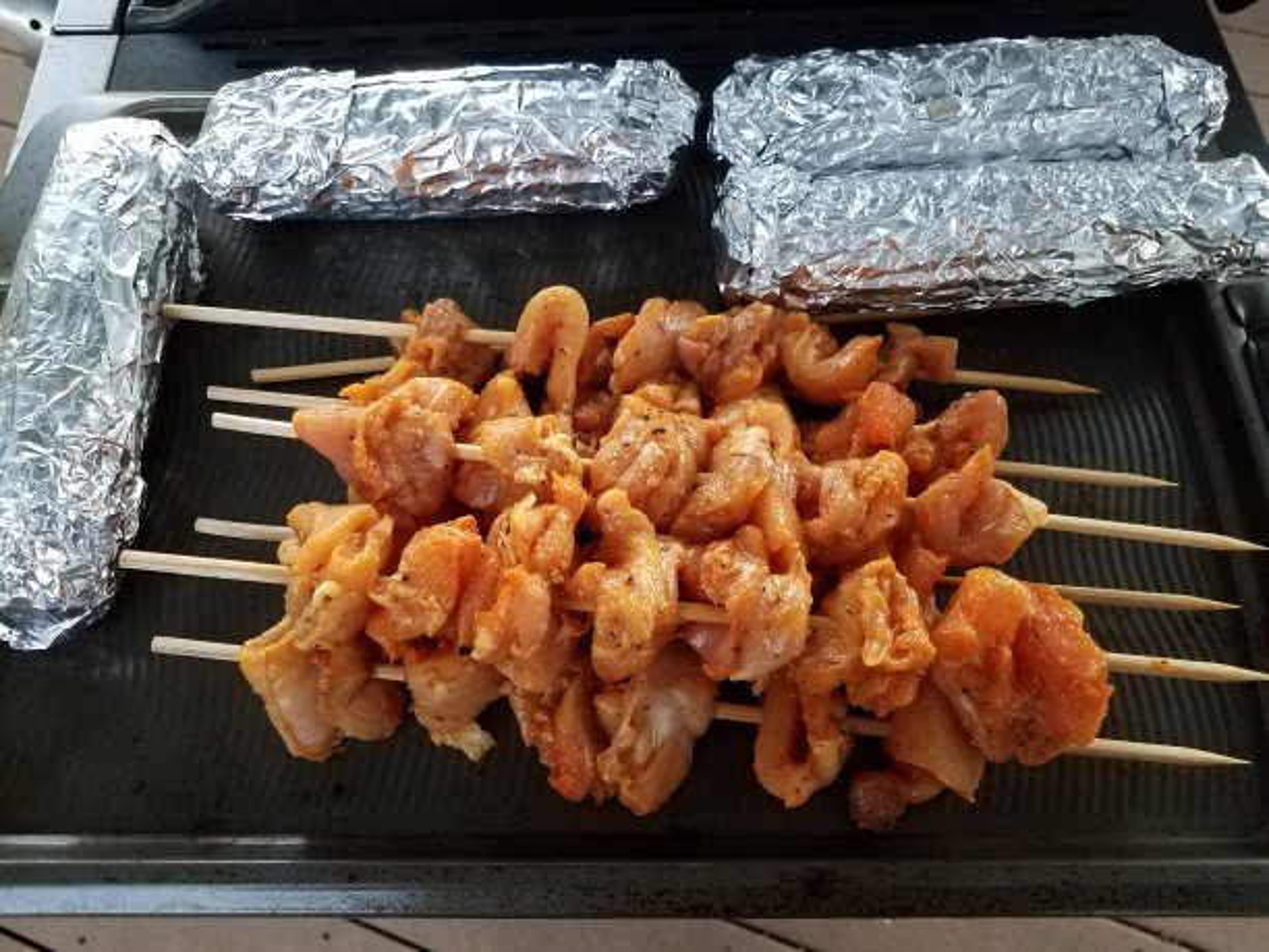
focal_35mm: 26
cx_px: 634
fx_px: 953
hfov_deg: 67.3
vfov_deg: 53.1
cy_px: 476
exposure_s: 1/24
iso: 250
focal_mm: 4.2
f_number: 1.7
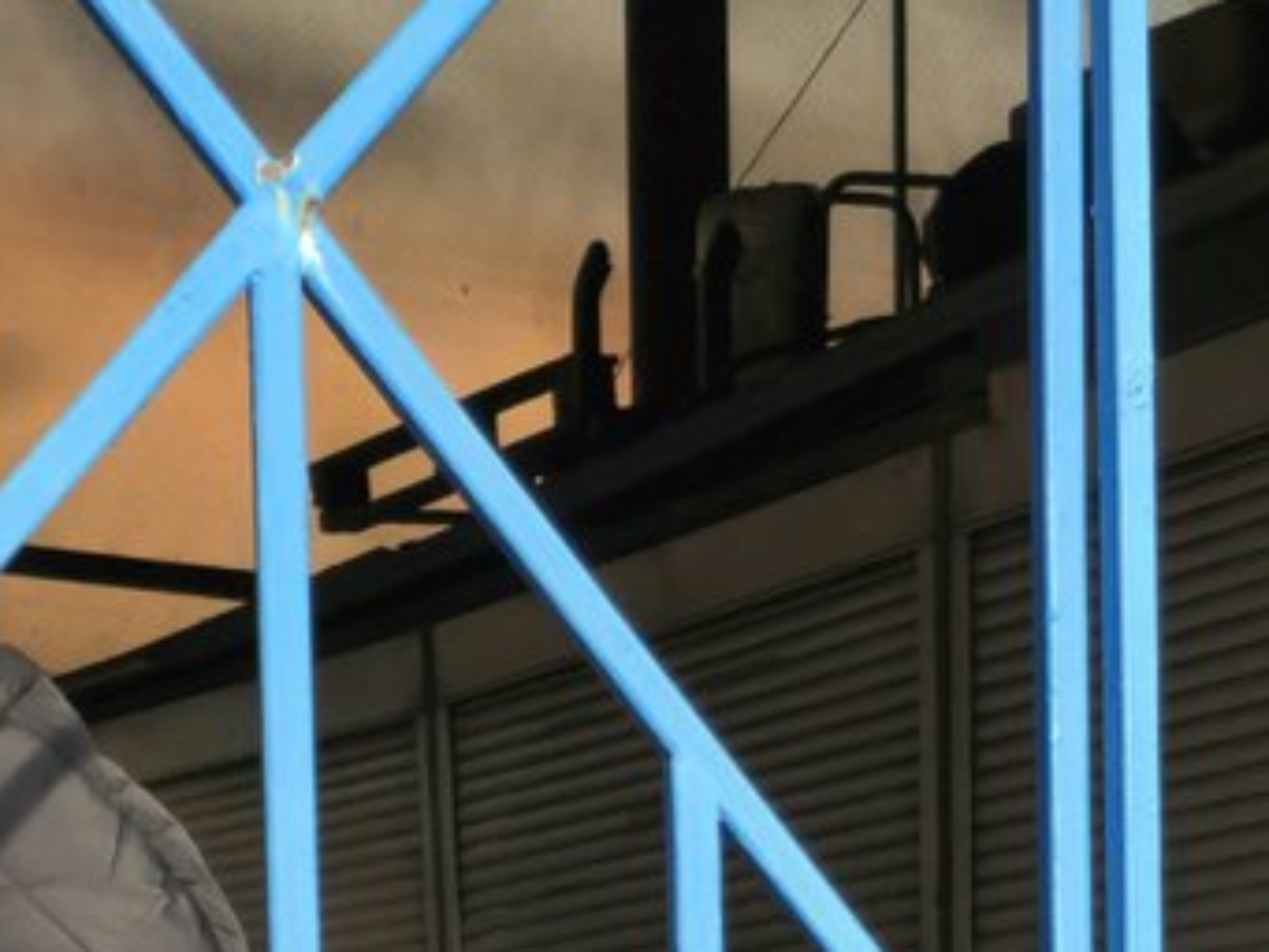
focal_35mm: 108
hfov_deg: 16.4
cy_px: 1718
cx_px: 1991
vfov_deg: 12.5
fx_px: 3961
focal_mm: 6.4
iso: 12
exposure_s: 1/909
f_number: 1.8
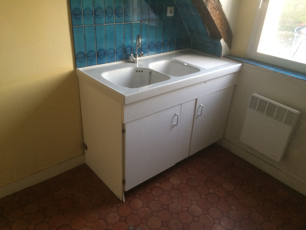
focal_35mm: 29
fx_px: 256
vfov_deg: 48.2
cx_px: 153
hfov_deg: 61.7
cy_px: 115
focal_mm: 4.15
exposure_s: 1/33
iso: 250
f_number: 2.2
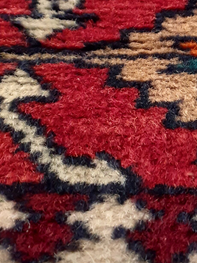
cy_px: 66
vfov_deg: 21.4
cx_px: 297
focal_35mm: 91
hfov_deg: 15.0
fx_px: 690
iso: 200
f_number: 1.9
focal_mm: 3.6
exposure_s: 1/33
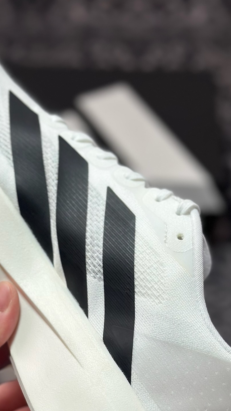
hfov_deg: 16.1
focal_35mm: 75
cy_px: 292
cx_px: 100
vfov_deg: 27.9
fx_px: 817
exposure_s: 1/1085
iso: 80
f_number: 1.78
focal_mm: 6.86
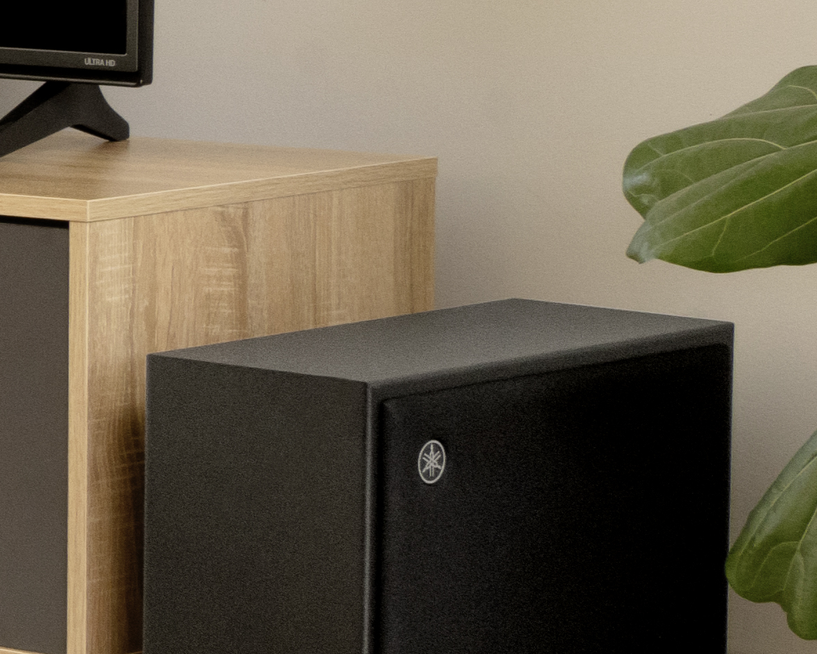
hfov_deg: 7.7
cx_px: -1613
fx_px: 5345
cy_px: 162
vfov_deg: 7.0
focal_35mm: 221
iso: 1000
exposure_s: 1/13
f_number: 13
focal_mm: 35
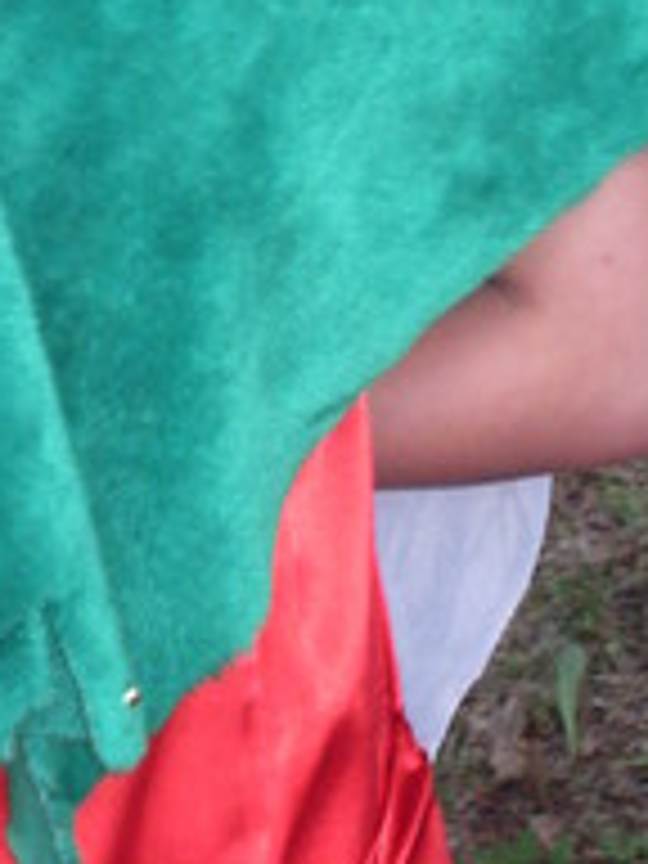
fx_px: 5816
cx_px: 140
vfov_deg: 8.4
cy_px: -176
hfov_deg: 6.4
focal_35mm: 233
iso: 100
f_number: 3.7
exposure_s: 1/45
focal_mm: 11.7
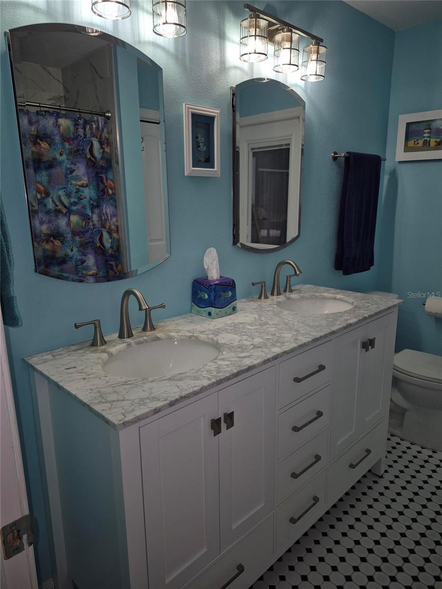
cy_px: 294
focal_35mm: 23
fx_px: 392
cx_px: 221
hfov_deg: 58.9
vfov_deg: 73.9
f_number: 1.8
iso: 32
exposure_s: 1/60
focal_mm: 5.4
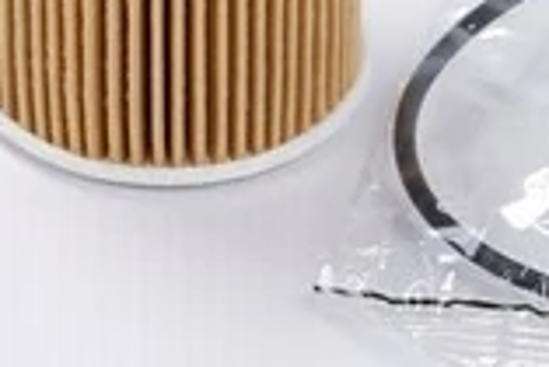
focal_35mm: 241
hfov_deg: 8.5
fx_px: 3679
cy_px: -262
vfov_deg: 5.6
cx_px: 315
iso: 50
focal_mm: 63
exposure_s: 1/250
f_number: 13
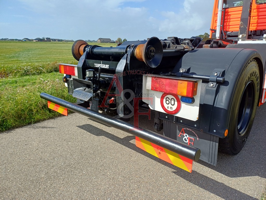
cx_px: 133
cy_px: 100
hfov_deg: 69.4
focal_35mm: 25
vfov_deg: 54.9
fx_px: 192
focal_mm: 4.65
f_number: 1.8
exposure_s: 1/962
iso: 50
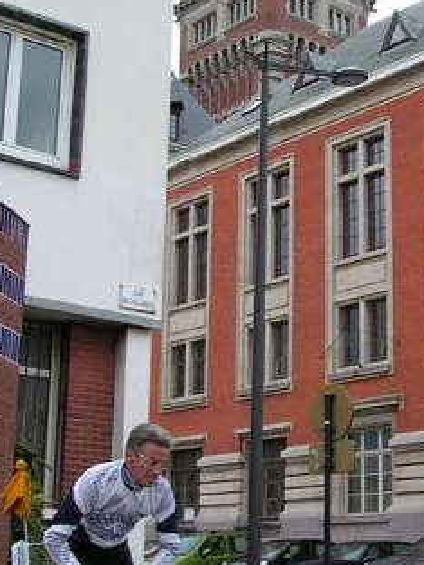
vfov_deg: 27.4
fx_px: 1159
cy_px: 274
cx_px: 263
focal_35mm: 71
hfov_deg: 20.7
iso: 100
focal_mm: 5.6
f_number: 2.7
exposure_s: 1/67.1
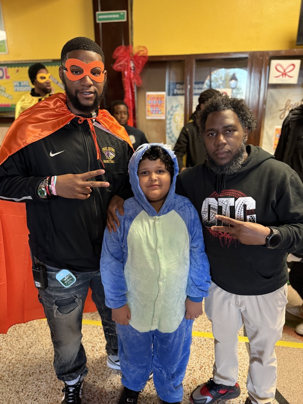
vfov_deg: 71.6
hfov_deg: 56.8
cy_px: 202
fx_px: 280
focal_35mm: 24
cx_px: 152
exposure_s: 1/40
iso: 640
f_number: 1.78
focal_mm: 6.76
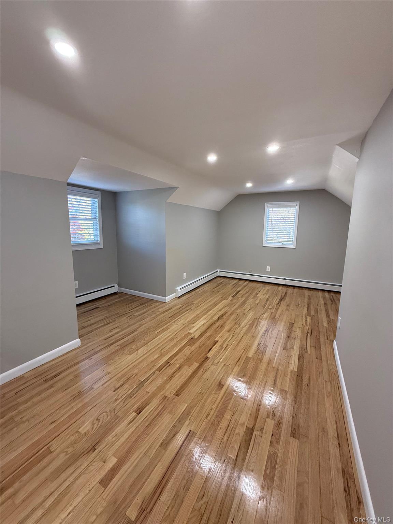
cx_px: 196
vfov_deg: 102.1
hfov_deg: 85.7
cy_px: 262
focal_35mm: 14
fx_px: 212
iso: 250
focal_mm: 2.22
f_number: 2.2
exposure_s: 1/120
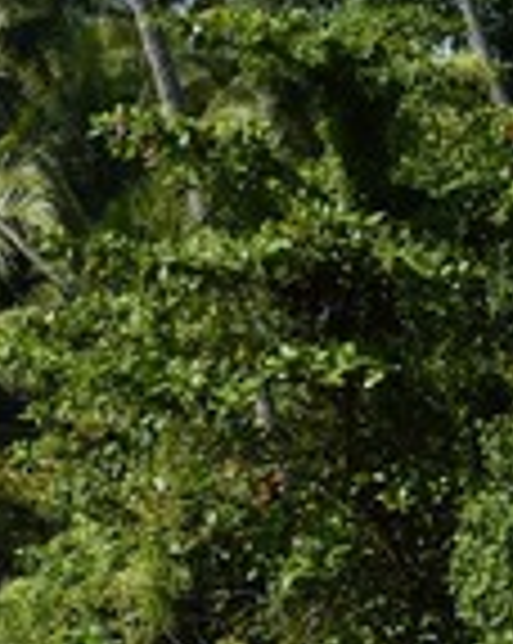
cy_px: 311
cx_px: -297
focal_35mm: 553
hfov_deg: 2.8
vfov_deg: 3.5
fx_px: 10518
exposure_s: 1/250
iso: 200
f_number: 10
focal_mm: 200
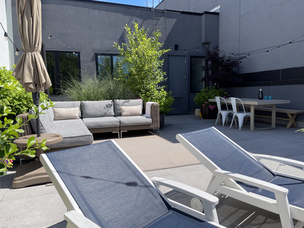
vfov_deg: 53.1
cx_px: 152
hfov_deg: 67.3
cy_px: 114
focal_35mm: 26
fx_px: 228
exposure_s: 1/2857
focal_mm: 5.1
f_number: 1.6
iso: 32
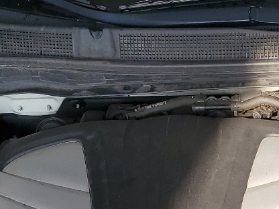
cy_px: 239
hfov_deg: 19.0
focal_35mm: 100
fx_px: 806
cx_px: 287
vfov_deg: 14.4
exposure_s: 1/455
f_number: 1.5
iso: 50
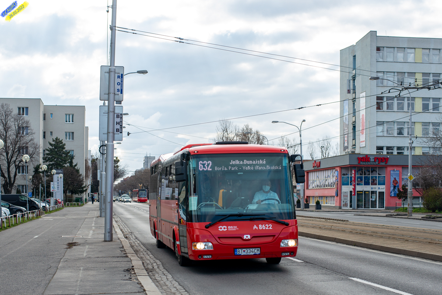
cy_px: 148
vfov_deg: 27.0
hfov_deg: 39.6
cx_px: 221
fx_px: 614
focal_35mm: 50
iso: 250
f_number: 4.5
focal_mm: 50
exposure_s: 1/640
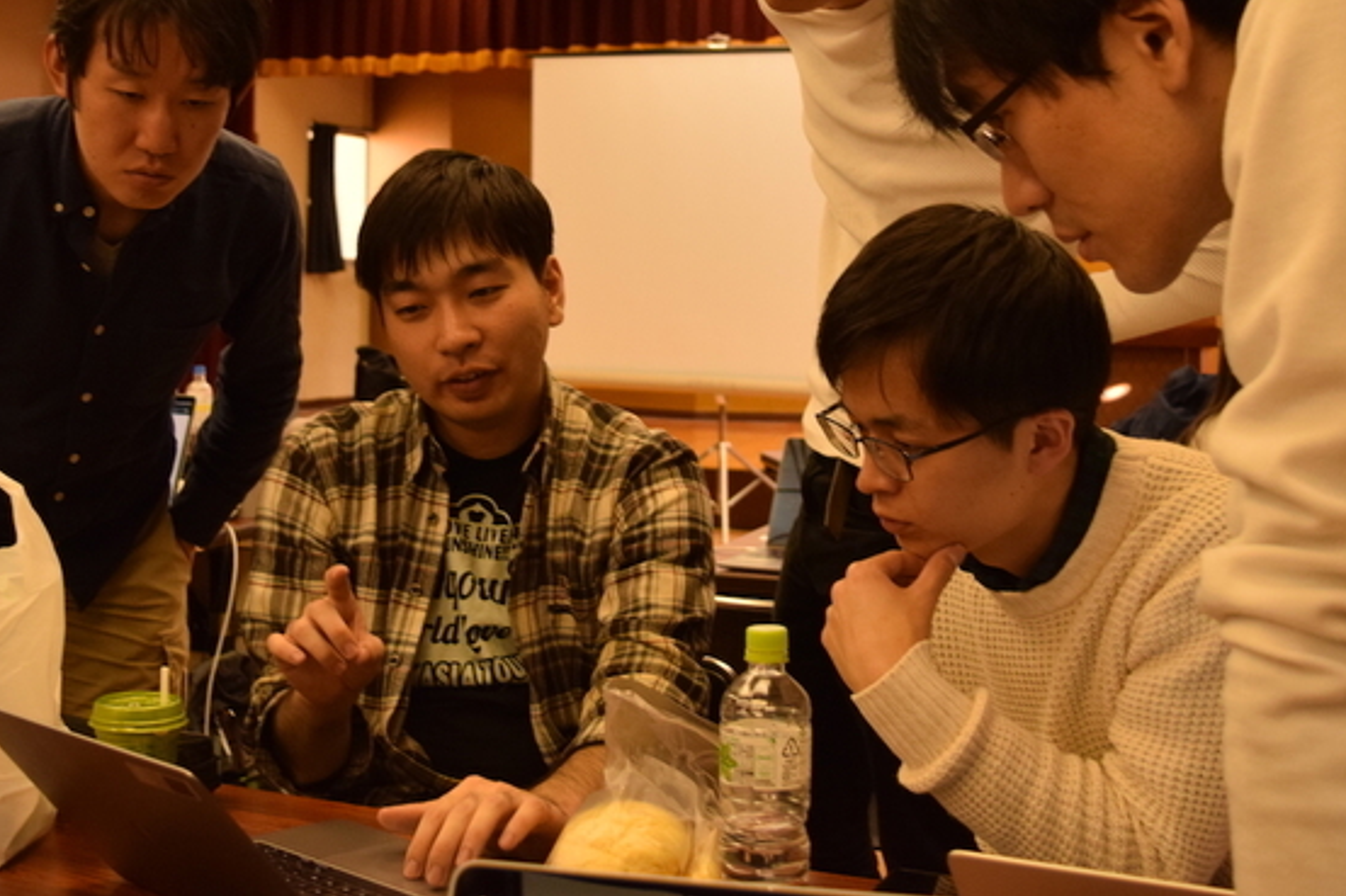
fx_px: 1944
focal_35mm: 52
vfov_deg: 25.7
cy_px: 256
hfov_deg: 38.2
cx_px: 654
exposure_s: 1/40
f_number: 4
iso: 800
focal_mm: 24
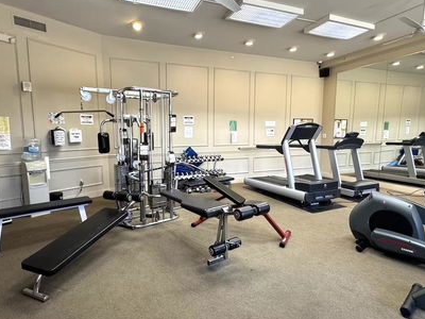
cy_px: 162
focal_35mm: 20
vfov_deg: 66.0
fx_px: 246
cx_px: 198
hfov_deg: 81.6
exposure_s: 1/60
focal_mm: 2.22
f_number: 2.2
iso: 200
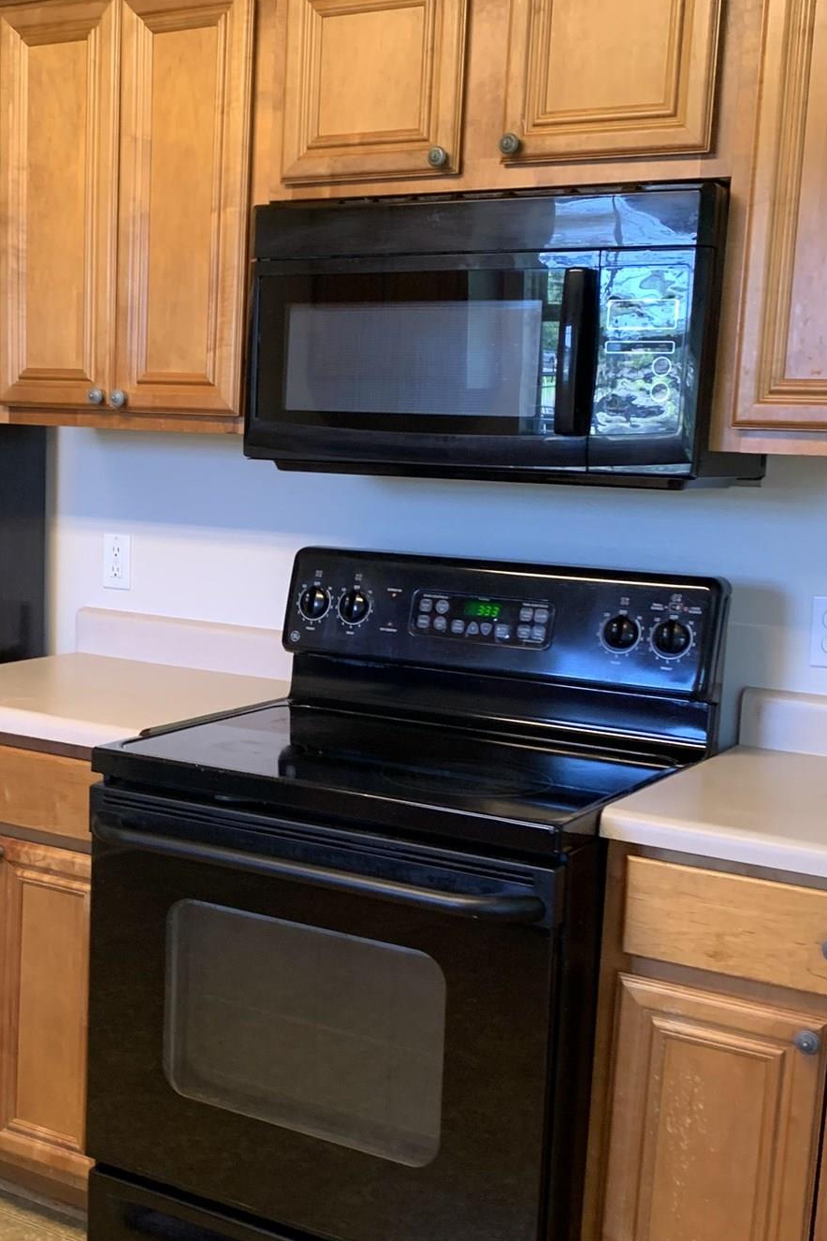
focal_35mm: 47
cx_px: 240
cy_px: 697
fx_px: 1619
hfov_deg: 28.4
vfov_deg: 41.8
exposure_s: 1/59
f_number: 1.8
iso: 160
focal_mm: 4.25
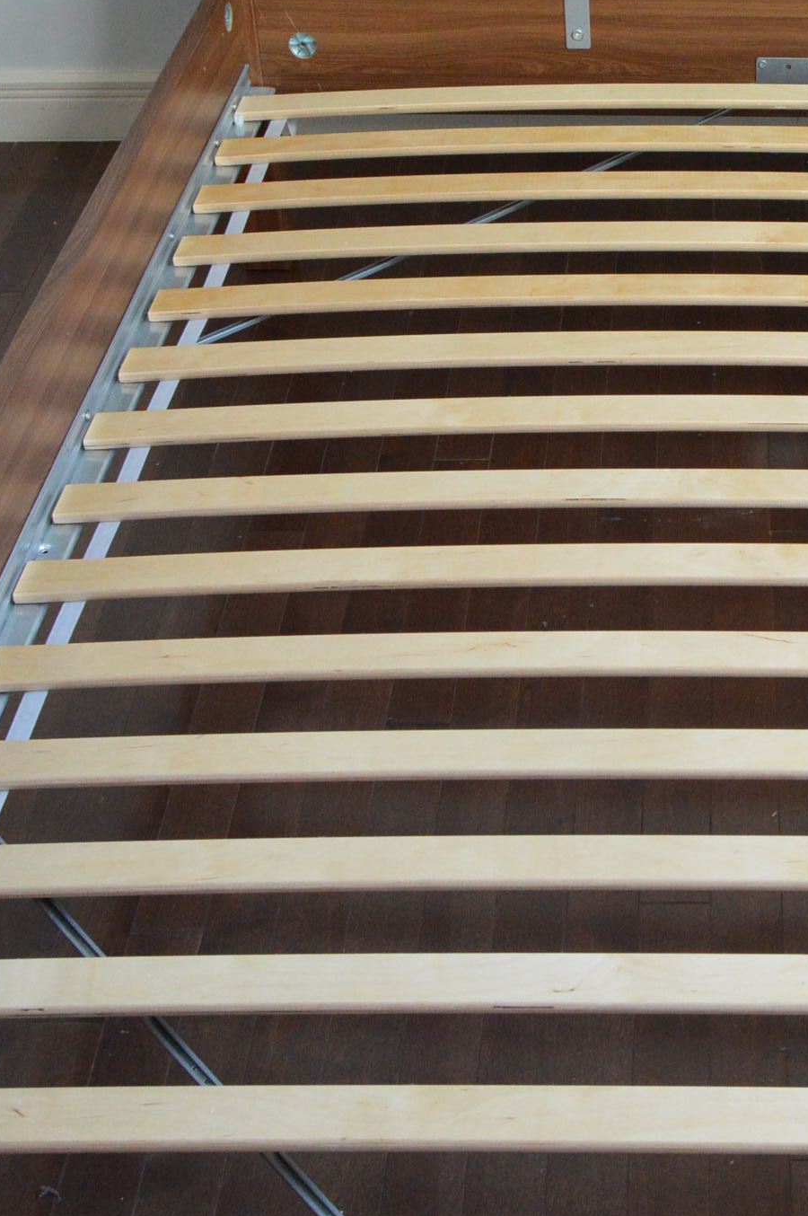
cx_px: 791
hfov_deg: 21.8
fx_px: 2024
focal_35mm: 60
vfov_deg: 33.3
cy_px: 479
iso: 1600
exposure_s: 1/125
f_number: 5.6
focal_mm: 18
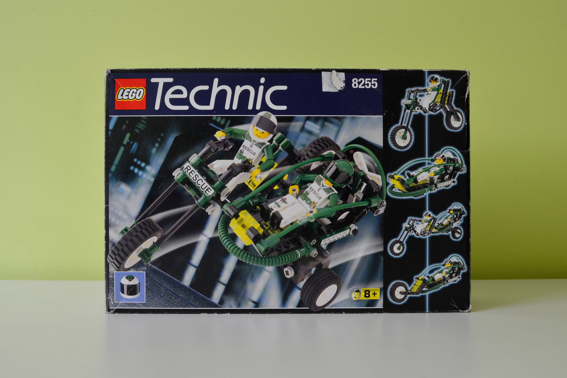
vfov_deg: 38.9
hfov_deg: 55.8
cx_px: 286
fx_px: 535
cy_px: 188
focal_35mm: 34
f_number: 10
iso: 125
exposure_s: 1.6
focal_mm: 22
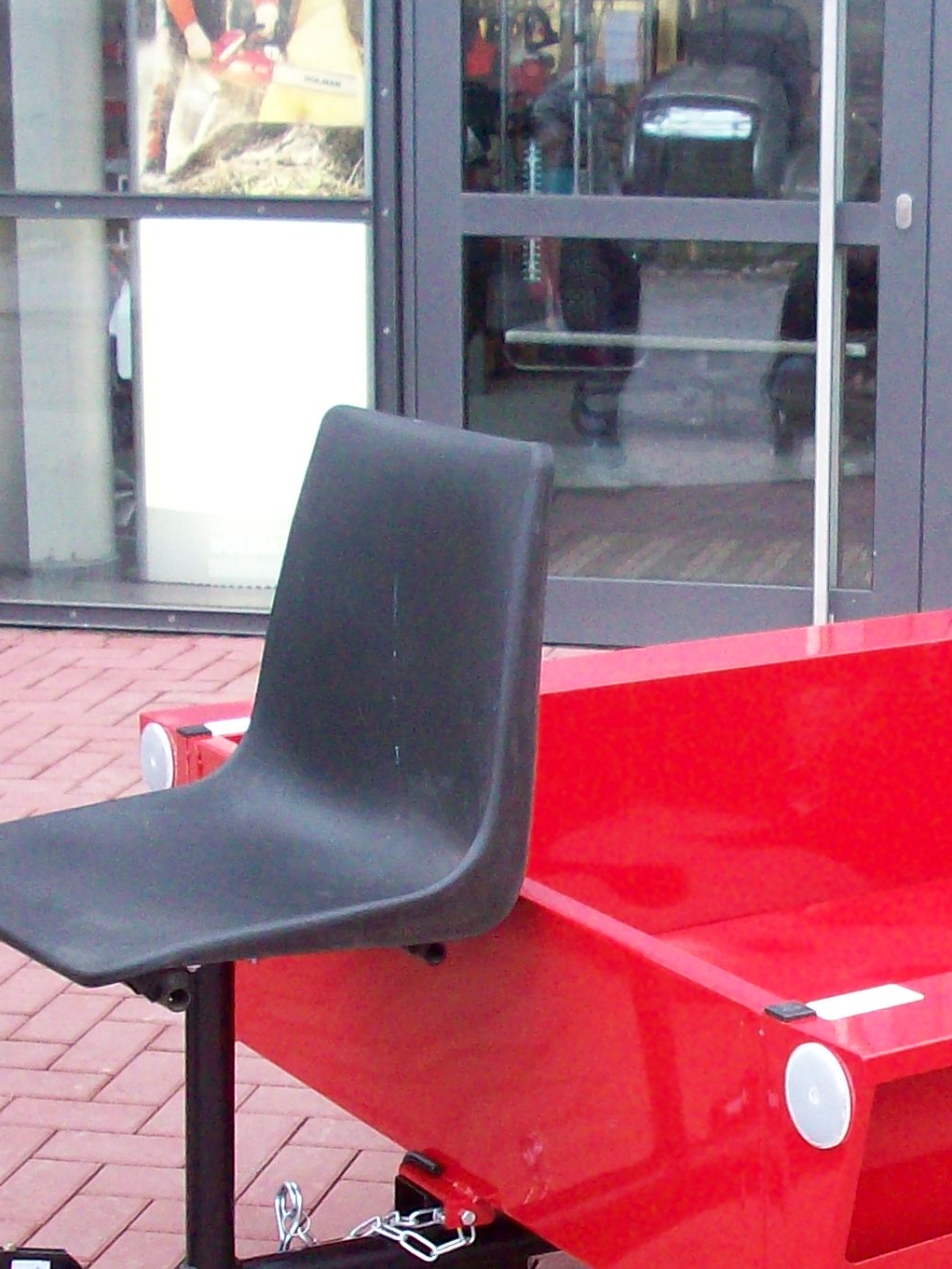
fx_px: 3043
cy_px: 873
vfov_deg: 23.4
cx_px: 1011
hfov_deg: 17.3
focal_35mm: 83
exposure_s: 1/72.6
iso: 200
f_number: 2.8
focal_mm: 6.2
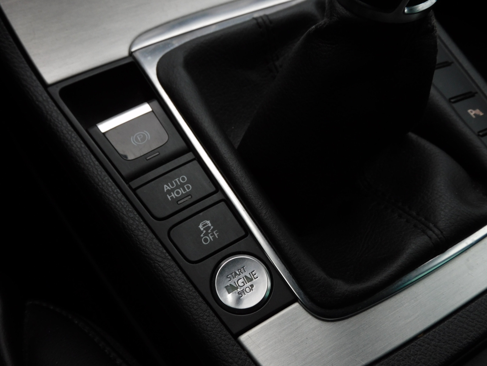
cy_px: 183
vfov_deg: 42.9
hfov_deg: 55.4
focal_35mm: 33
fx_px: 464
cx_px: 244
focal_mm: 5.9
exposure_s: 1/400
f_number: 3.6
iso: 125
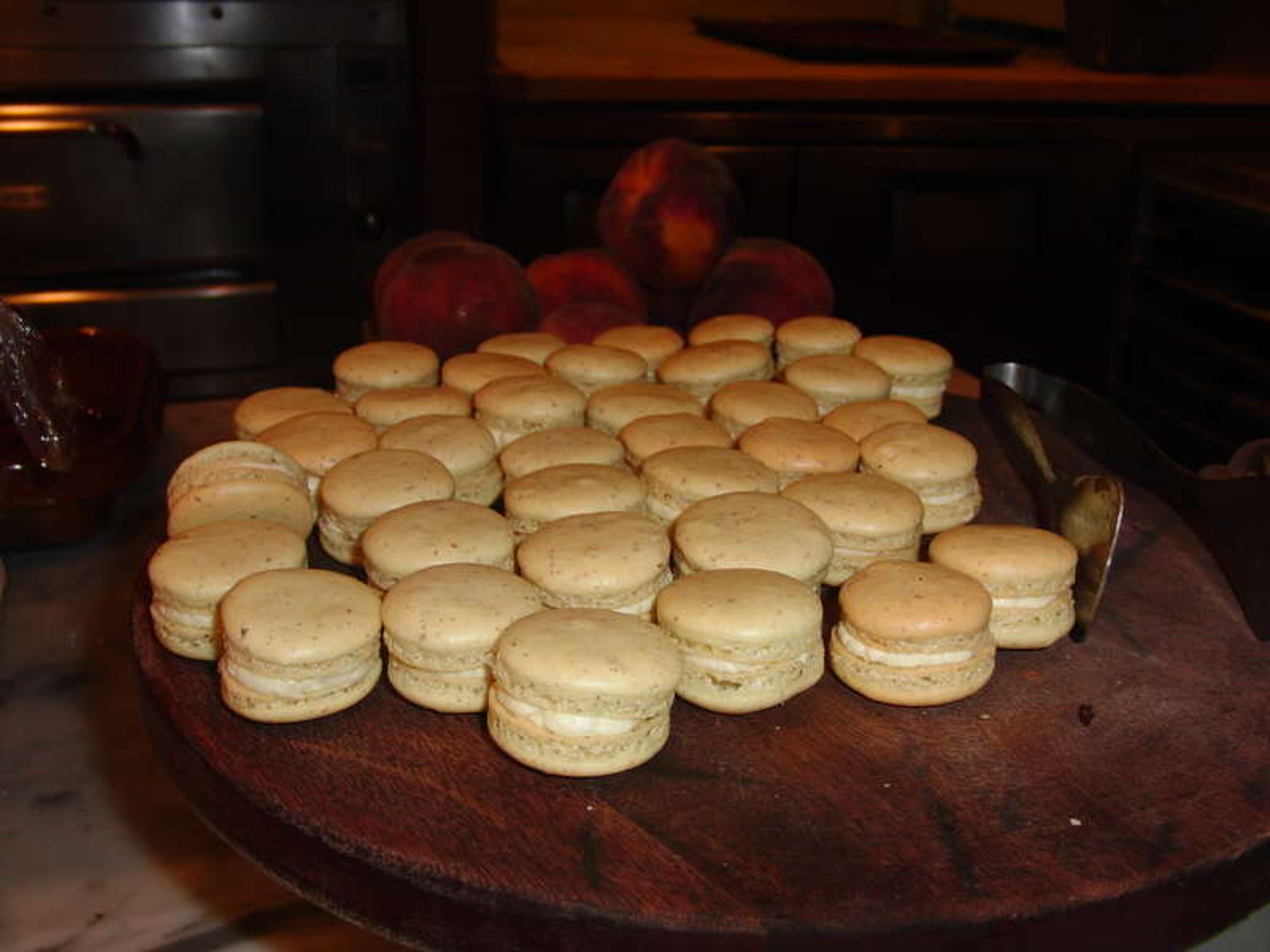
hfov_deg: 50.1
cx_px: 635
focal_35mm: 37
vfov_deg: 38.7
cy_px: 476
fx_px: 1357
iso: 100
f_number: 3.6
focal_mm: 6.42
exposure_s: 1/60
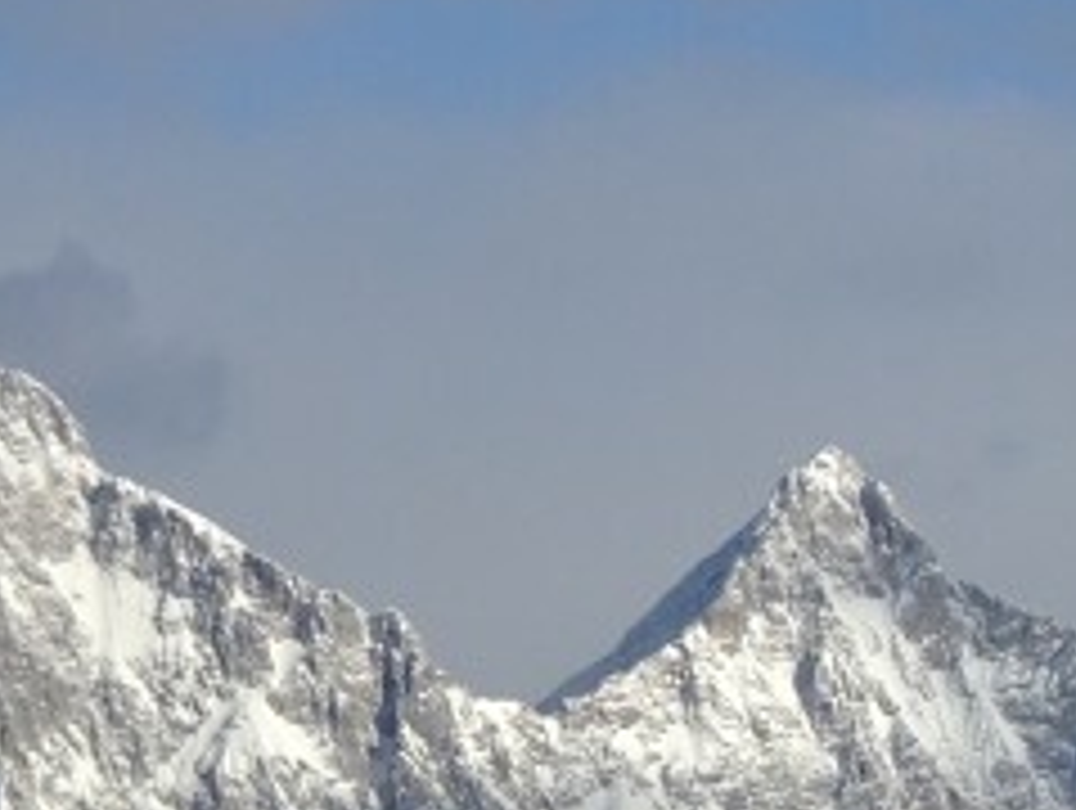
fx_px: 14382
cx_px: 1423
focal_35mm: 462
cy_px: 868
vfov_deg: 3.2
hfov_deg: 4.3
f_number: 5
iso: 80
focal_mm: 18.53
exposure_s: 1/800
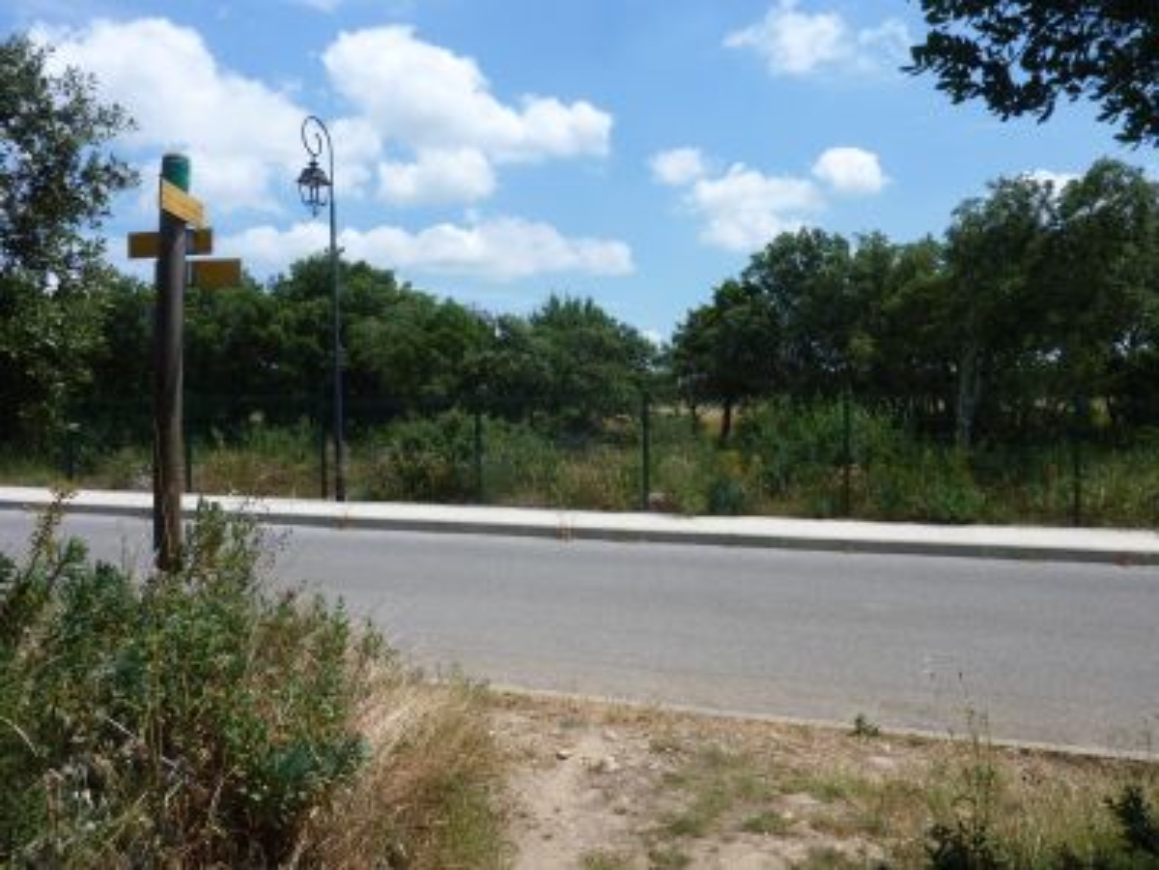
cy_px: 435
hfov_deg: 69.4
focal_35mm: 25
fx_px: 837
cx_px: 580
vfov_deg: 54.9
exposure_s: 1/500
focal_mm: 4.1
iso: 80
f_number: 5
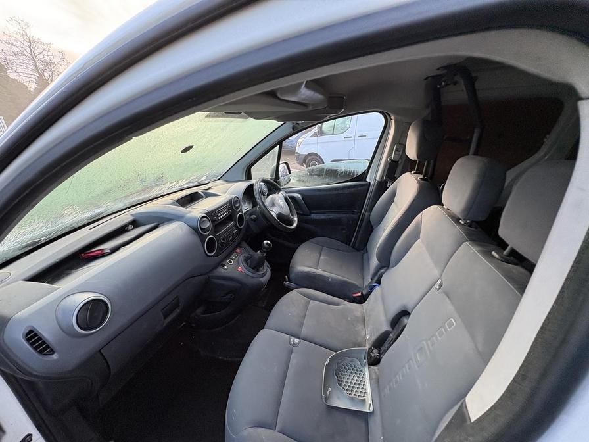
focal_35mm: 14
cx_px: 294
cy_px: 221
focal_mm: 2.22
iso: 125
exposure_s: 1/99
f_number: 2.2
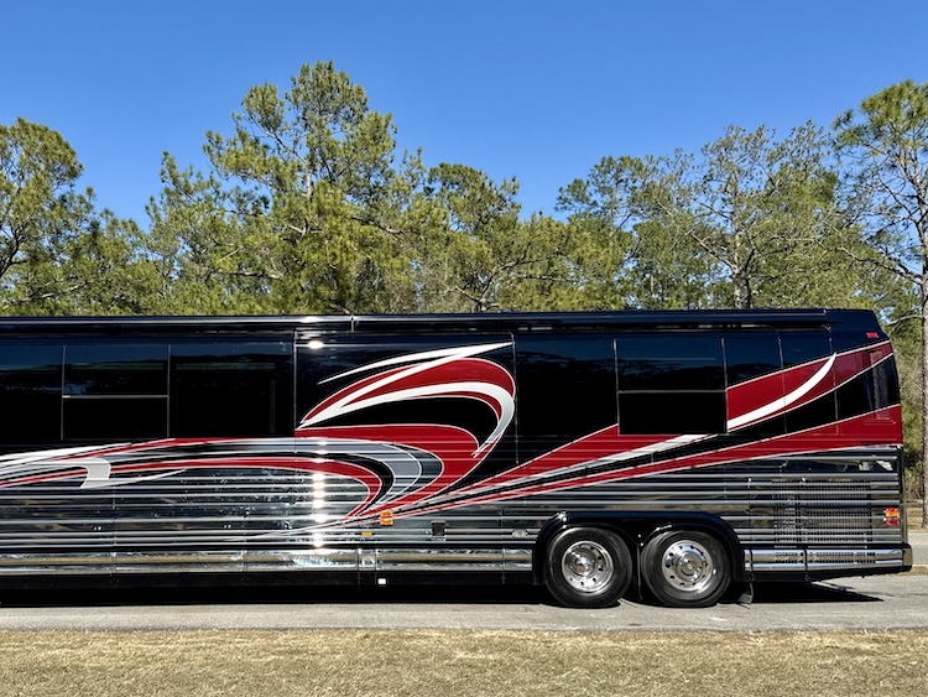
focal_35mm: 32
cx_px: 333
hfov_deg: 55.9
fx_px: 858
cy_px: 412
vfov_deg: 44.0
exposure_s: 1/3953
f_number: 1.78
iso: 100
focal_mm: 6.76
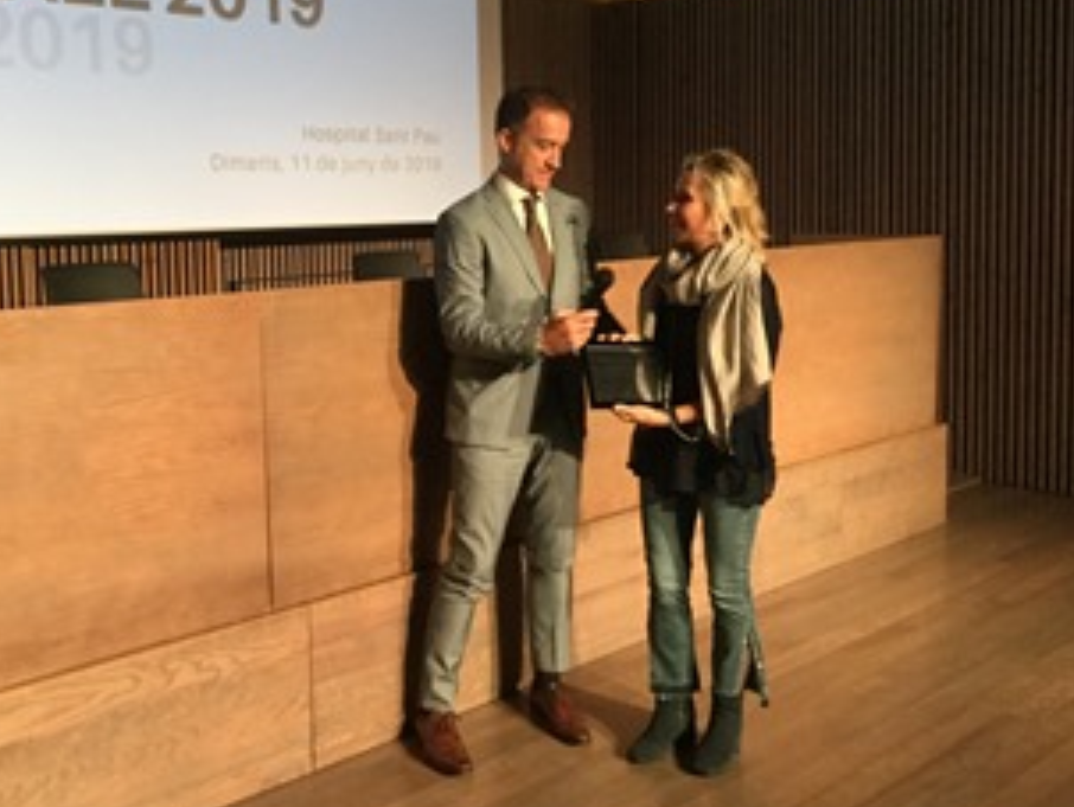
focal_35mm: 41
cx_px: 370
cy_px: 313
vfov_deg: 35.0
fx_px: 1273
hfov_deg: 45.1
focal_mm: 3.3
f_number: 2.4
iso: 200
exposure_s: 1/33
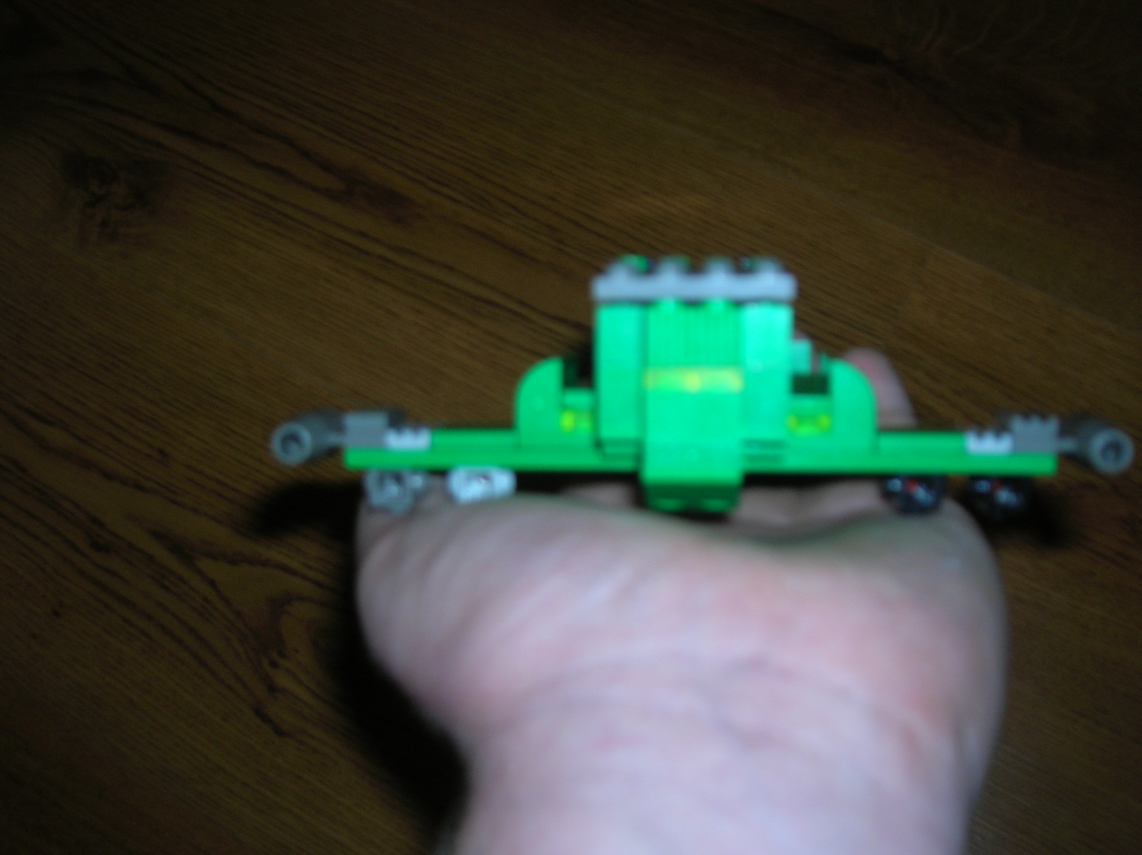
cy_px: 428
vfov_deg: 37.7
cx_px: 571
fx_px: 1253
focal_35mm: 38
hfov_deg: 49.0
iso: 50
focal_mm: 6.4
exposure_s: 1/60.1
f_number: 3
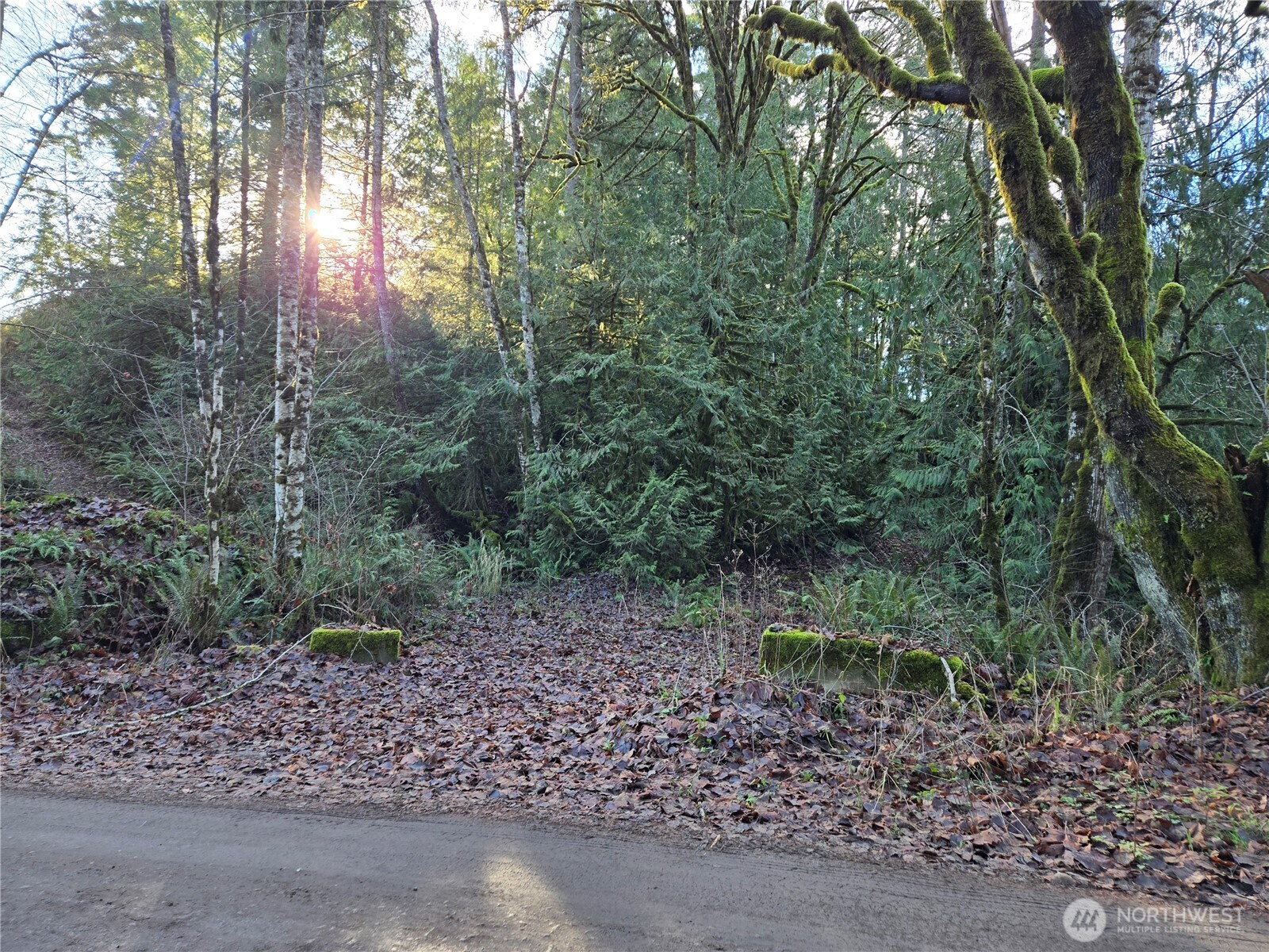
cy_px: 476
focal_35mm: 23
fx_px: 843
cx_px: 634
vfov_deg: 58.9
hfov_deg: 73.9
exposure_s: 1/180
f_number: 1.8
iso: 50
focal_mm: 5.4
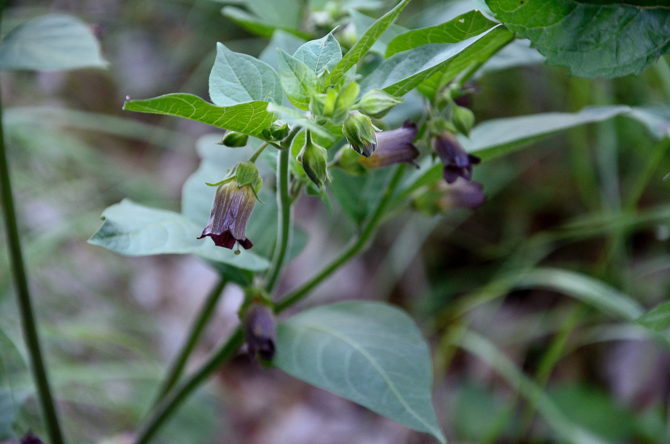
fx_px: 2925
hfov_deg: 13.1
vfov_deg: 8.7
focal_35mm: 158
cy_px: 222
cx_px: 335
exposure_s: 1/60
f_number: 5.6
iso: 500
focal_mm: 105
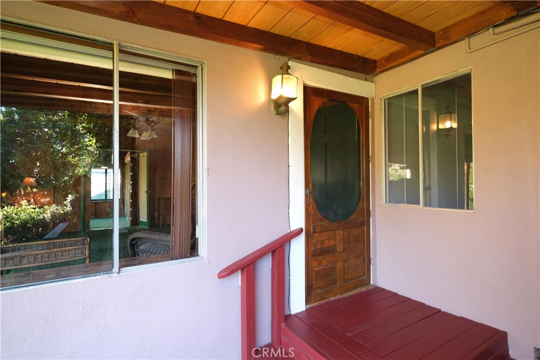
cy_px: 180
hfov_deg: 93.3
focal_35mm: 17
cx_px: 270
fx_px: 255
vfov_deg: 70.5
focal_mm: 11.5
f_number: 4
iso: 1000
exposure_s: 1/60
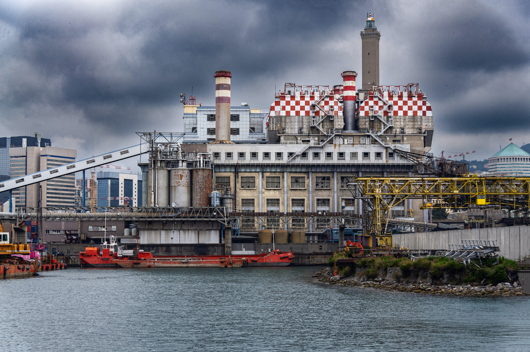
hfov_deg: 28.1
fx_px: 1059
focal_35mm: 72
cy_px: 176
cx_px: 265
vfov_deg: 18.9
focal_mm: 47.5
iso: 400
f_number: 6.3
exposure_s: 1/800
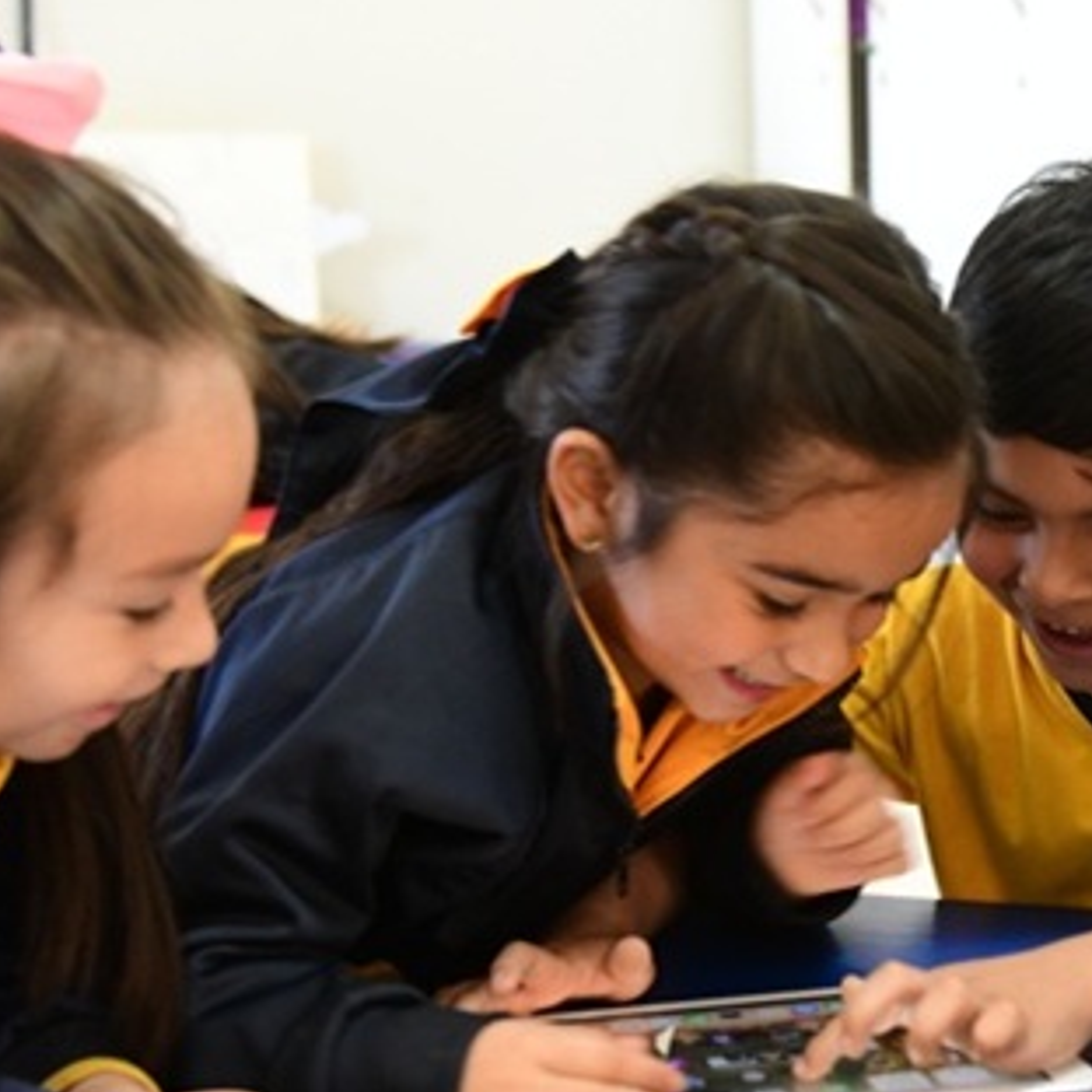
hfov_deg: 18.5
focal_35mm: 92
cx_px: 1043
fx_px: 3284
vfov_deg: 18.8
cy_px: 756
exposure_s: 1/80
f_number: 4
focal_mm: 44
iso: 2500
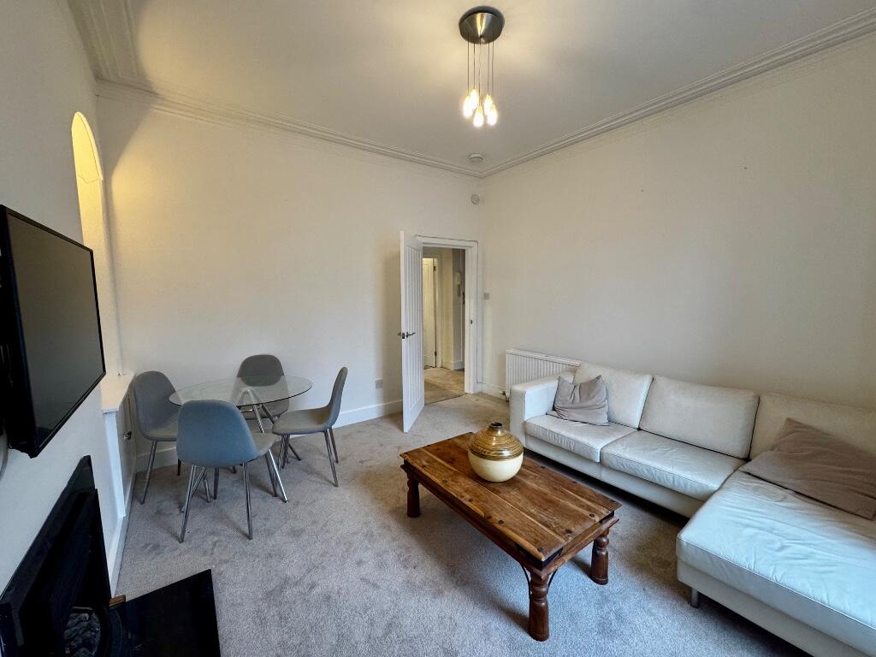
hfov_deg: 102.1
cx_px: 438
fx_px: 354
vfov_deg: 85.7
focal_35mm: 14
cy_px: 328
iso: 200
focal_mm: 2.22
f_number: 2.2
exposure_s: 1/50
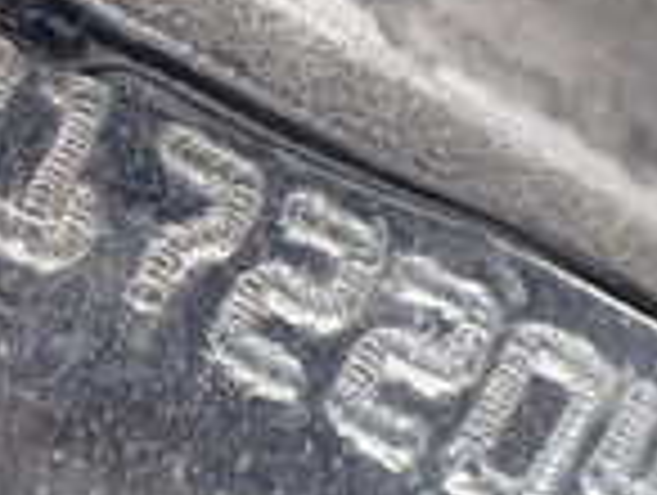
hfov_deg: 15.8
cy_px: 297
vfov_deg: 12.1
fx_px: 2338
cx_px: 36
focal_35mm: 123
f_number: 2.3
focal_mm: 5.4
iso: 200
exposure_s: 1/125
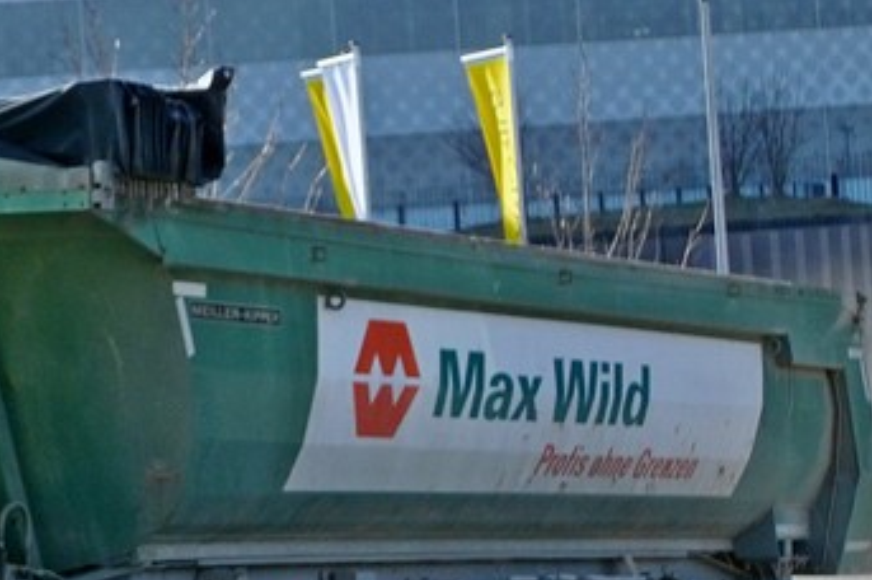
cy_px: 427
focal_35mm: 77
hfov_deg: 24.6
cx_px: -58
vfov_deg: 17.5
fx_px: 1872
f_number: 3.5
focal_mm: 22.1
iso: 400
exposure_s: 1/2500
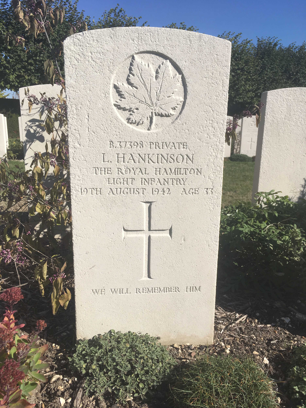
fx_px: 342
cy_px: 204
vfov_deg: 61.7
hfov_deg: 48.2
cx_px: 153
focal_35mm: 29
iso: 25
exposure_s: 1/2137
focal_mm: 4.15
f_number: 2.2
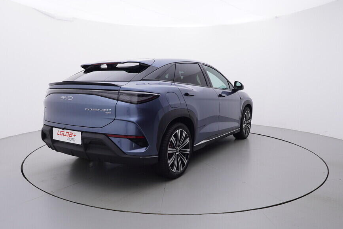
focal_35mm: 27
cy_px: 124
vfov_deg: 48.5
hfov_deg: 68.2
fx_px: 253
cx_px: 165
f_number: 5
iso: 200
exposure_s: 1/80
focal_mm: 15
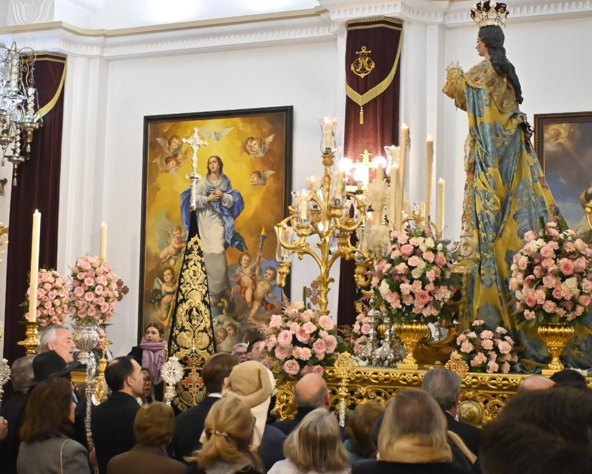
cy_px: 199
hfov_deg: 29.5
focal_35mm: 64
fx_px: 1121
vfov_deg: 23.8
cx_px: 256
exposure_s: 1/200
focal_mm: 30
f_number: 4.8
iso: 3200
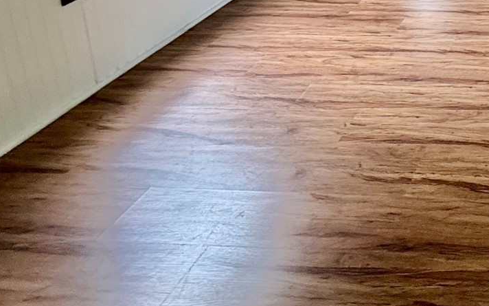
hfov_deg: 38.0
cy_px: -146
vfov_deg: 25.0
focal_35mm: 40
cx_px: 576
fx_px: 533
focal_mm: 2.22
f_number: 2.2
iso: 320
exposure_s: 1/120
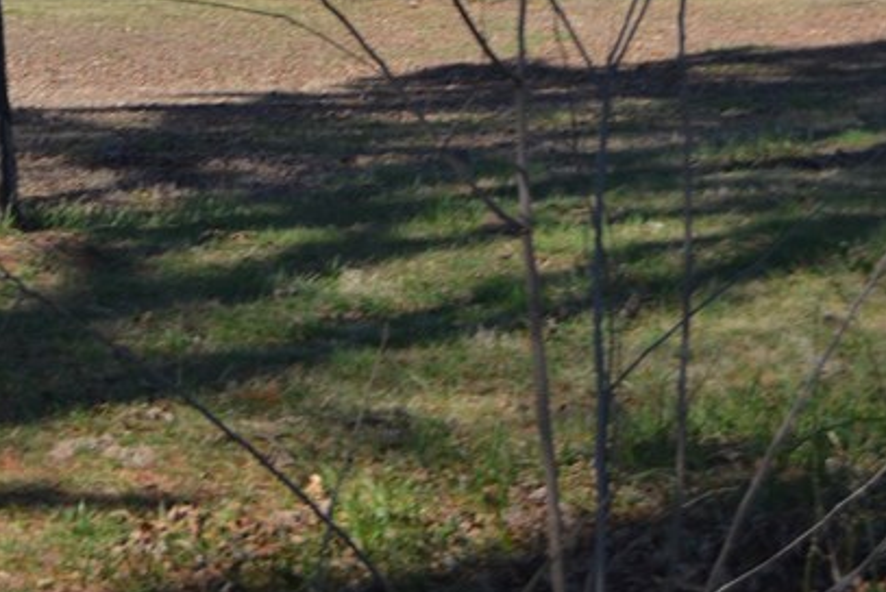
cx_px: -292
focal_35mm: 152
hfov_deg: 13.0
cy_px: -172
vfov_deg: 8.9
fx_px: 3743
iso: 100
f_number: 8
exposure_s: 1/250
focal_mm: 38
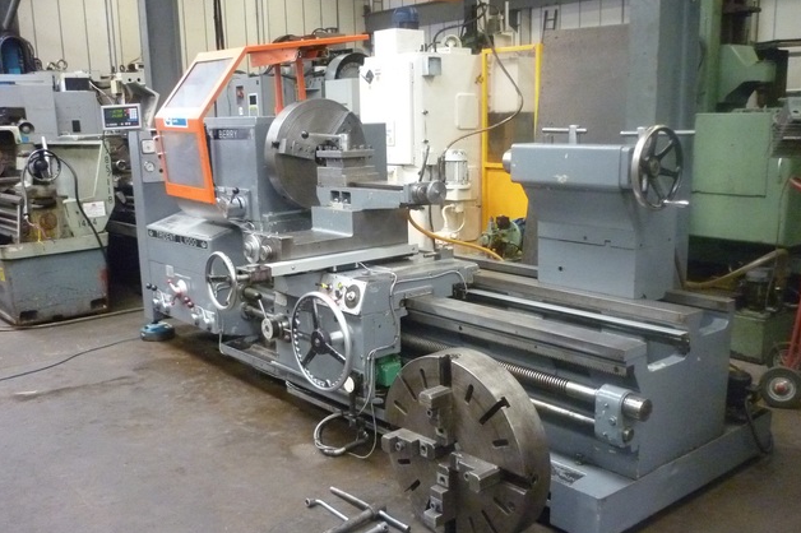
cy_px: 301
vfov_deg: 37.8
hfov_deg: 54.5
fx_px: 778
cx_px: 403
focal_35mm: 35
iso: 800
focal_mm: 5.5
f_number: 2.8
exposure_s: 1/40
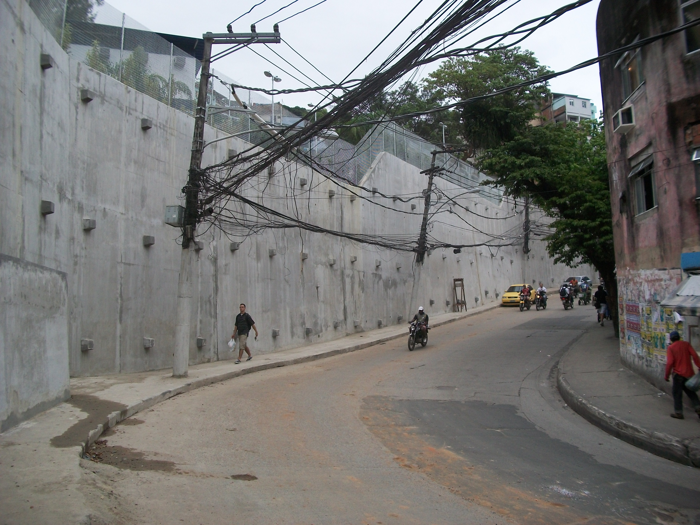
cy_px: 262
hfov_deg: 56.8
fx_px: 647
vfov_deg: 44.2
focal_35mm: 32
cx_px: 350
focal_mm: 5.7
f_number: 2.9
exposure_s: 1/250
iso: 80
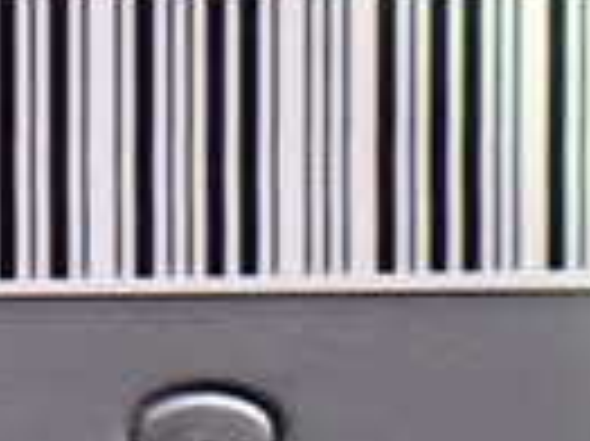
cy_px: 194
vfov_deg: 9.0
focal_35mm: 165
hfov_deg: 11.5
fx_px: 2810
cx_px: -257
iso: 800
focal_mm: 6.37
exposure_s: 1/50
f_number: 2.5
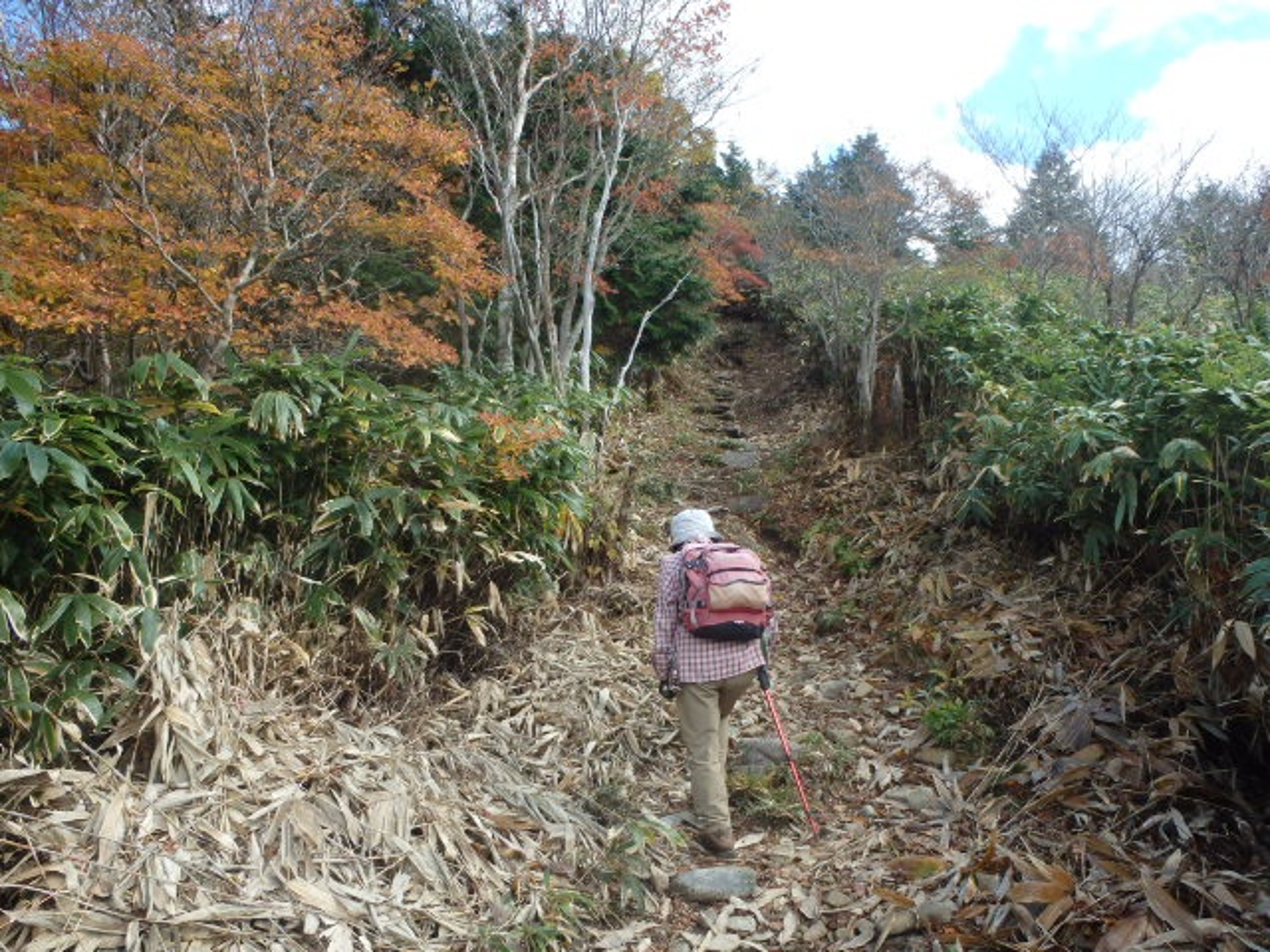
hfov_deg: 63.4
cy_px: 476
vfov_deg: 49.7
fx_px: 1027
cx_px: 635
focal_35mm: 28
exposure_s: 1/200
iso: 125
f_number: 3.9
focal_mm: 5
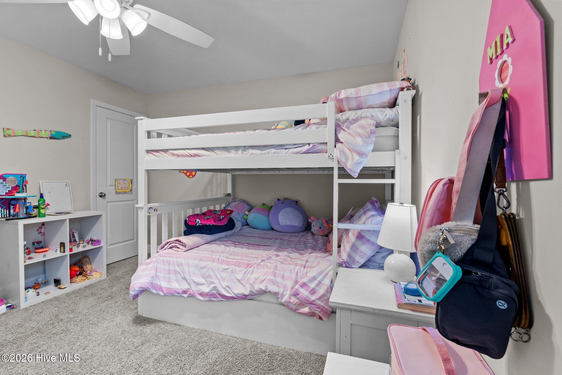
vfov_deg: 73.7
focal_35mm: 16
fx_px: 250
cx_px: 281
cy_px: 188
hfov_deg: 96.7
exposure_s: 1/1.25
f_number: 8
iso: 400
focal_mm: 16
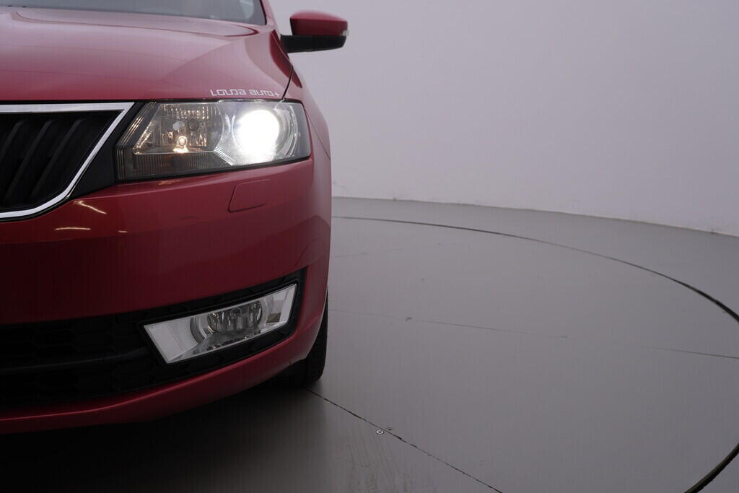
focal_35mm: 36
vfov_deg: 36.9
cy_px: 246
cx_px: 370
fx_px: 739
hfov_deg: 53.1
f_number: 5
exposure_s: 1/125
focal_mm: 24
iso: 125
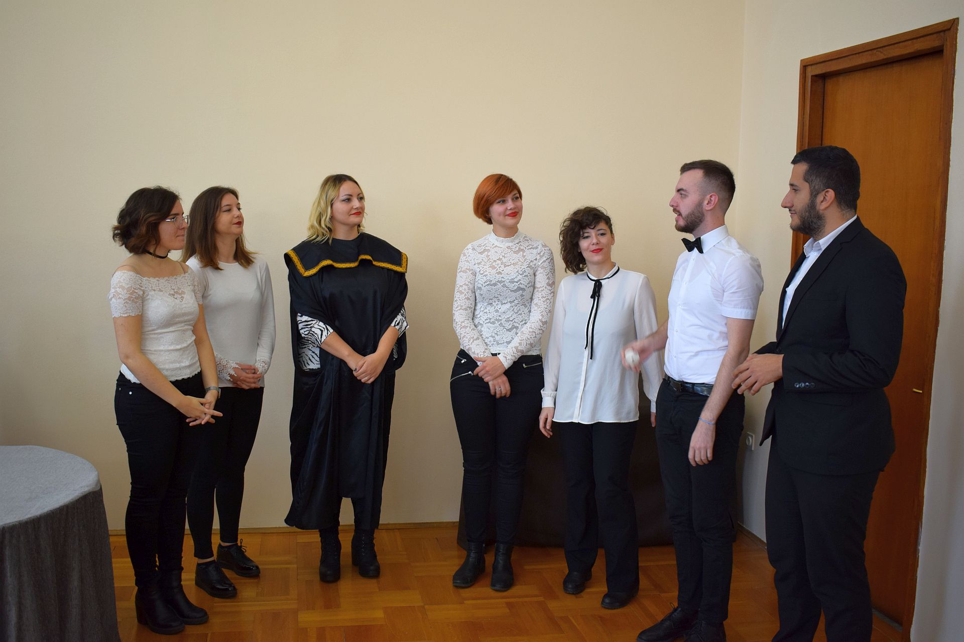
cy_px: 321
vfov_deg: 36.9
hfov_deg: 53.1
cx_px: 482
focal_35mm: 36
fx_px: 964
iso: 800
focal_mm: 24
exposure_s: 1/60
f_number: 4
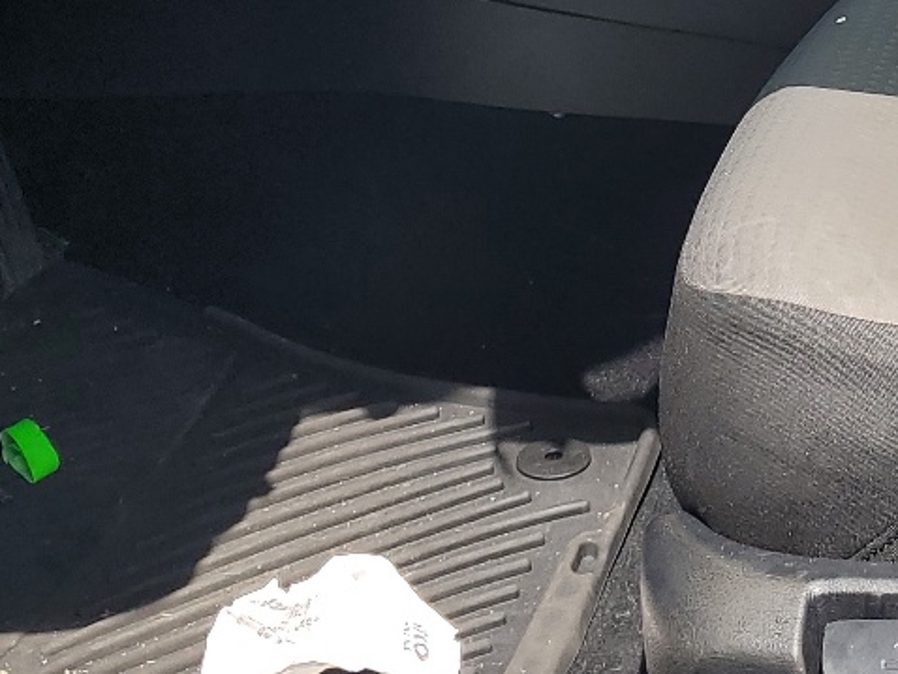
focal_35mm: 87
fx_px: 2258
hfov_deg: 22.1
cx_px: 750
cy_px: -113
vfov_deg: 16.4
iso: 50
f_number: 1.5
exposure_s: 1/1250
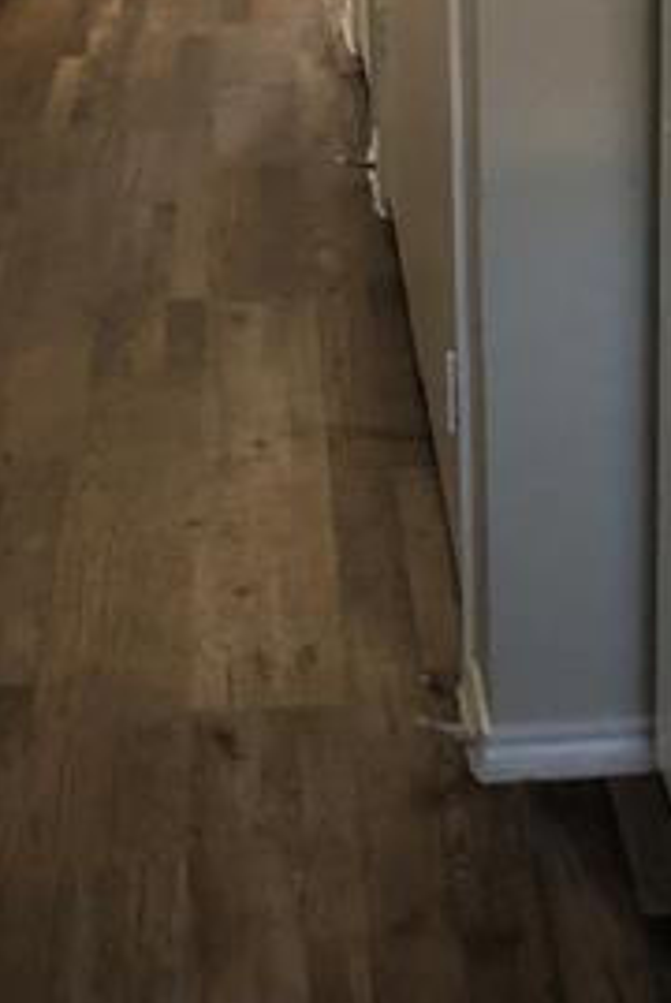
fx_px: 2314
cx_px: 350
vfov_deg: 22.7
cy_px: -160
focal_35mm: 83
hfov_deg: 16.5
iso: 64
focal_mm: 3.99
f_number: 1.8
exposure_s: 1/15
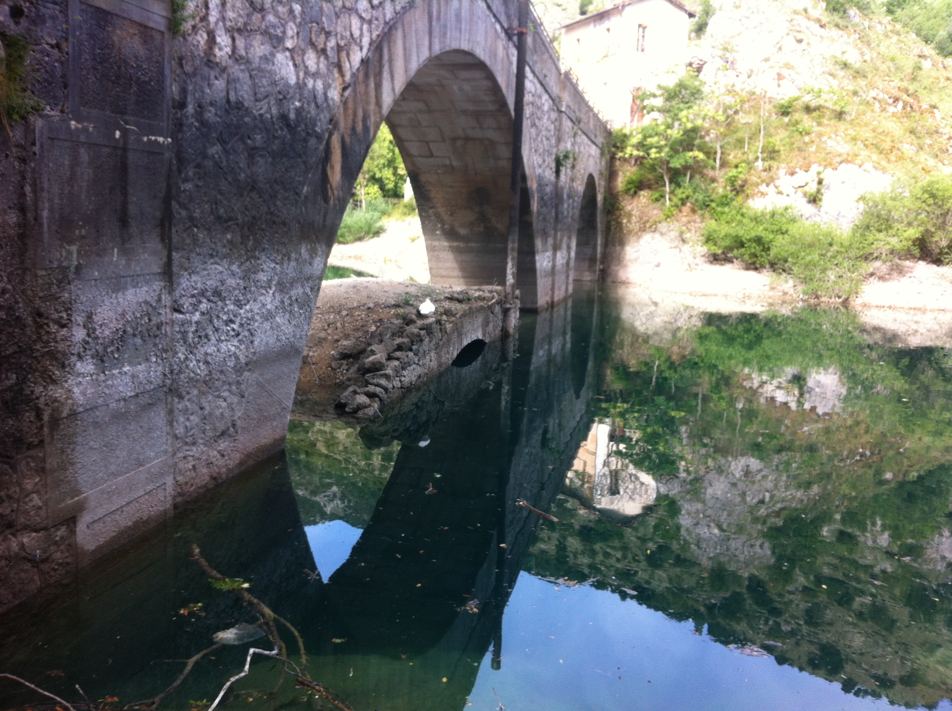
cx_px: 476
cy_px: 356
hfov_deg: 52.7
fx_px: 961
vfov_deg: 40.6
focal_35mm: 35
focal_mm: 3.85
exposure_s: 1/155
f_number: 2.8
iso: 80
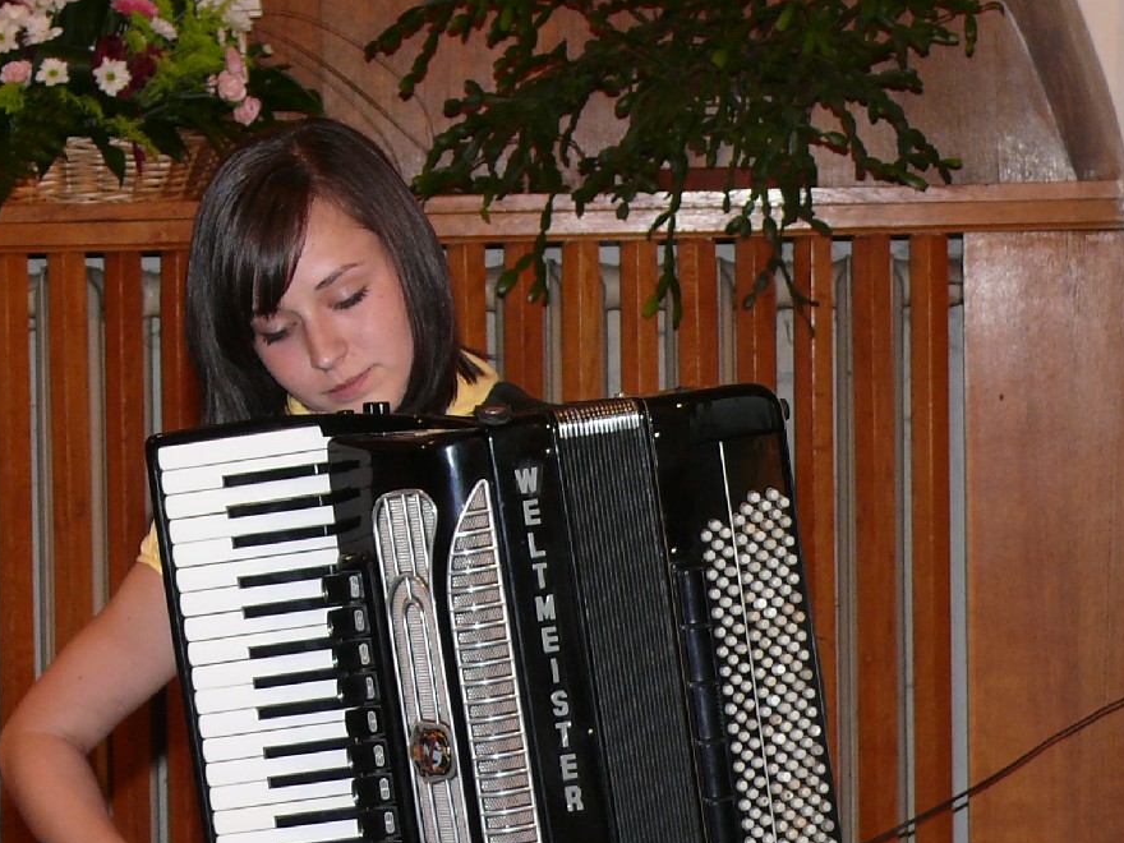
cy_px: 544
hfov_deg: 12.0
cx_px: 404
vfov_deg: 9.0
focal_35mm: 165
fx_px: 5358
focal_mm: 14.7
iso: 100
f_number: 3.2
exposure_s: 1/30
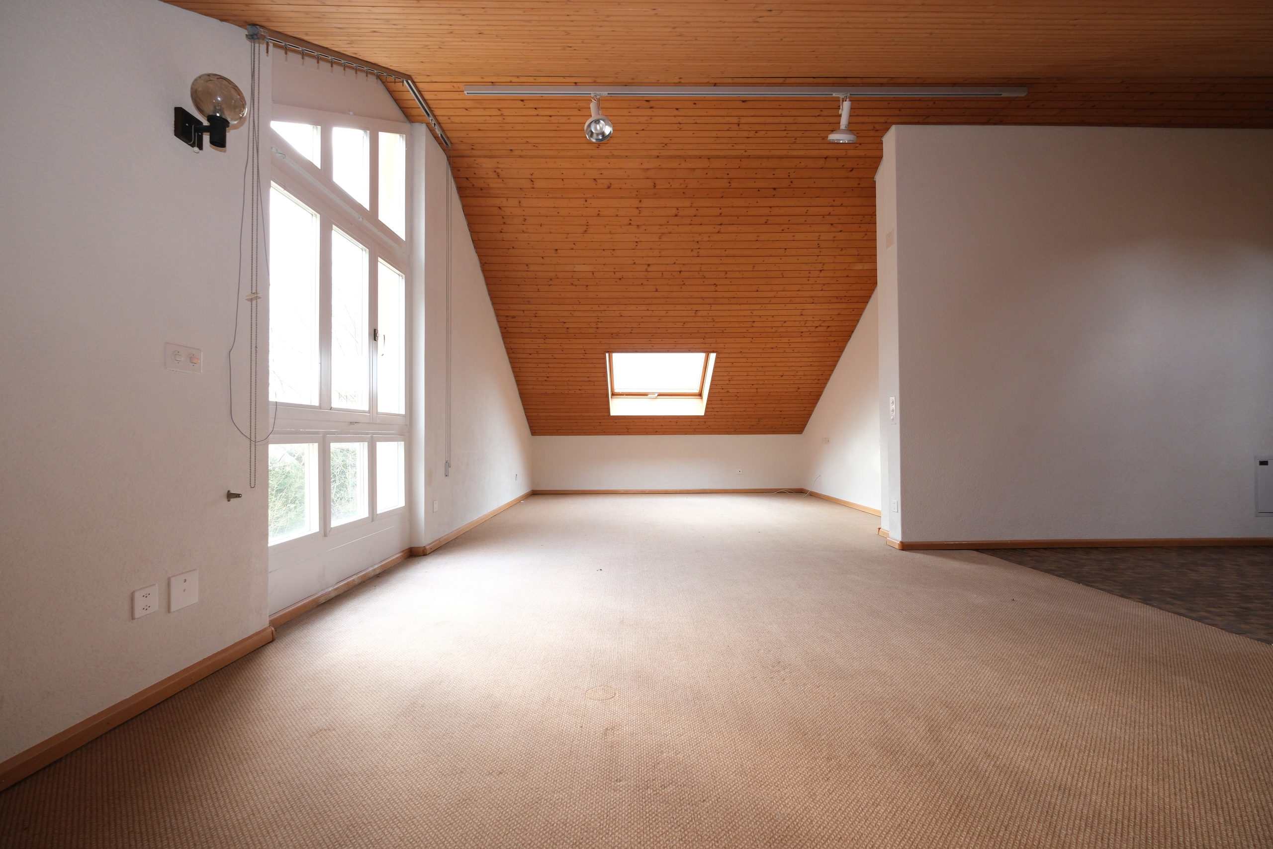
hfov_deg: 100.4
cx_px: 636
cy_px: 424
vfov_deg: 77.3
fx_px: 530
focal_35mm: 15
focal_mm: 10
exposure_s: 1/60
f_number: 4
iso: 800
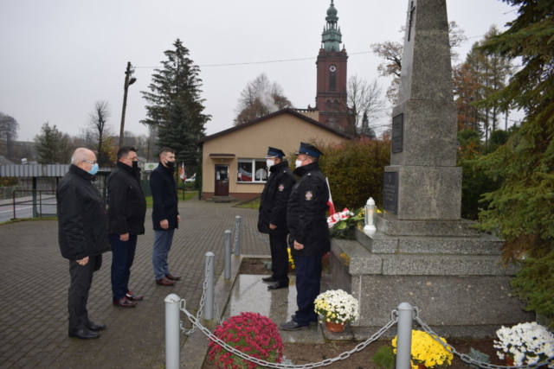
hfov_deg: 67.4
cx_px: 277
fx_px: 416
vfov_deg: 48.0
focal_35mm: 27
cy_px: 184
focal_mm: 18
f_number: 5.6
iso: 250
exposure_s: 1/125
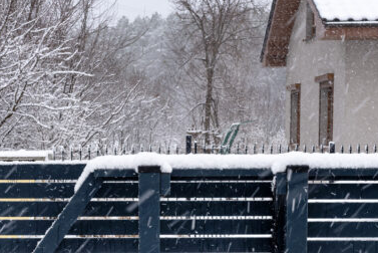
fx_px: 998
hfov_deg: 21.4
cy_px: 259
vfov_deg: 14.2
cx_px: 141
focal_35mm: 95
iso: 125
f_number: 6.3
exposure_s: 1/125
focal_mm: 35
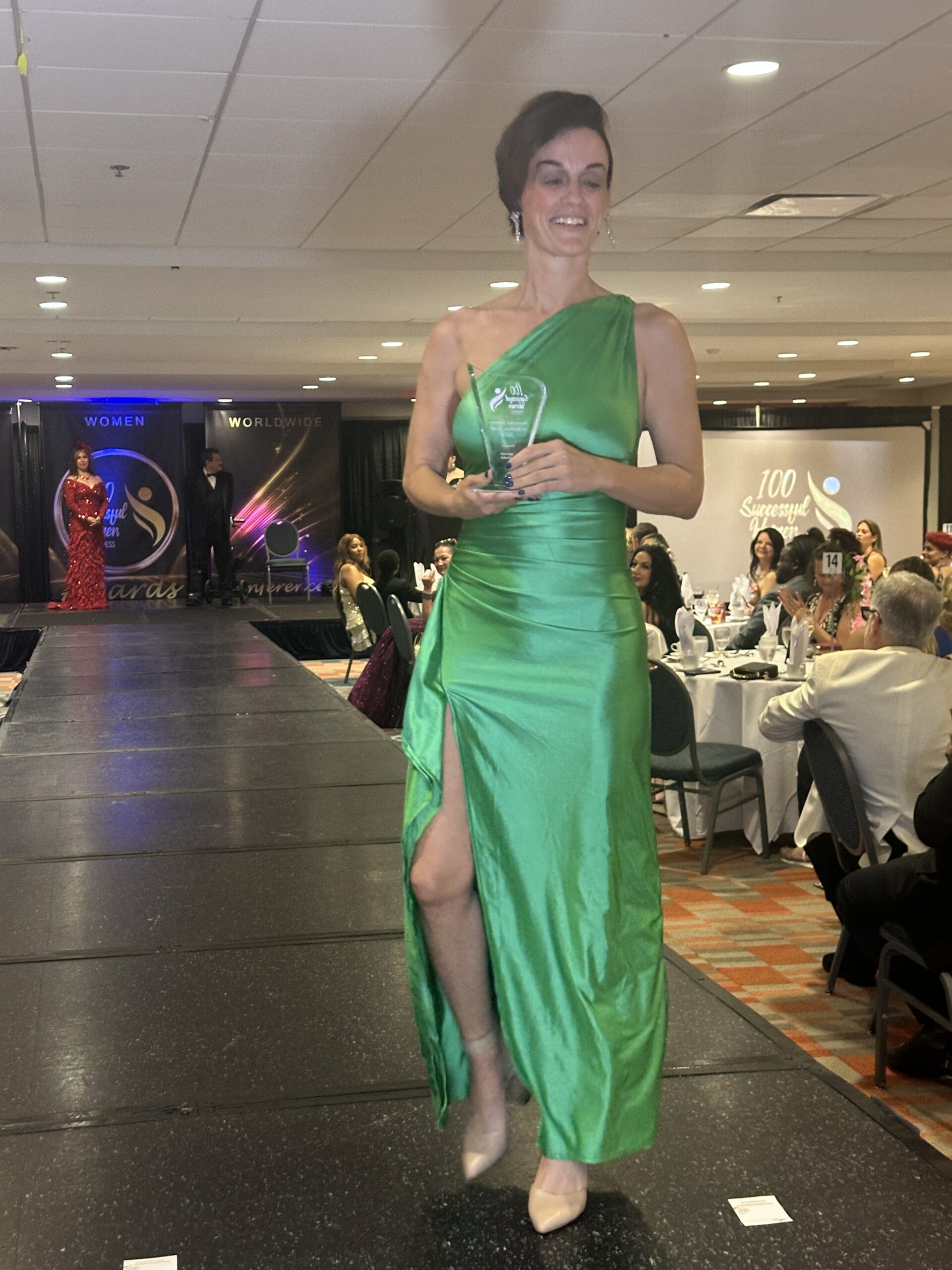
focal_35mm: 48
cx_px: 476
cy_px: 635
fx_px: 1760
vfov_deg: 39.7
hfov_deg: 30.3
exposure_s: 1/40
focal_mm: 6.86
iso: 320
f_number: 1.78
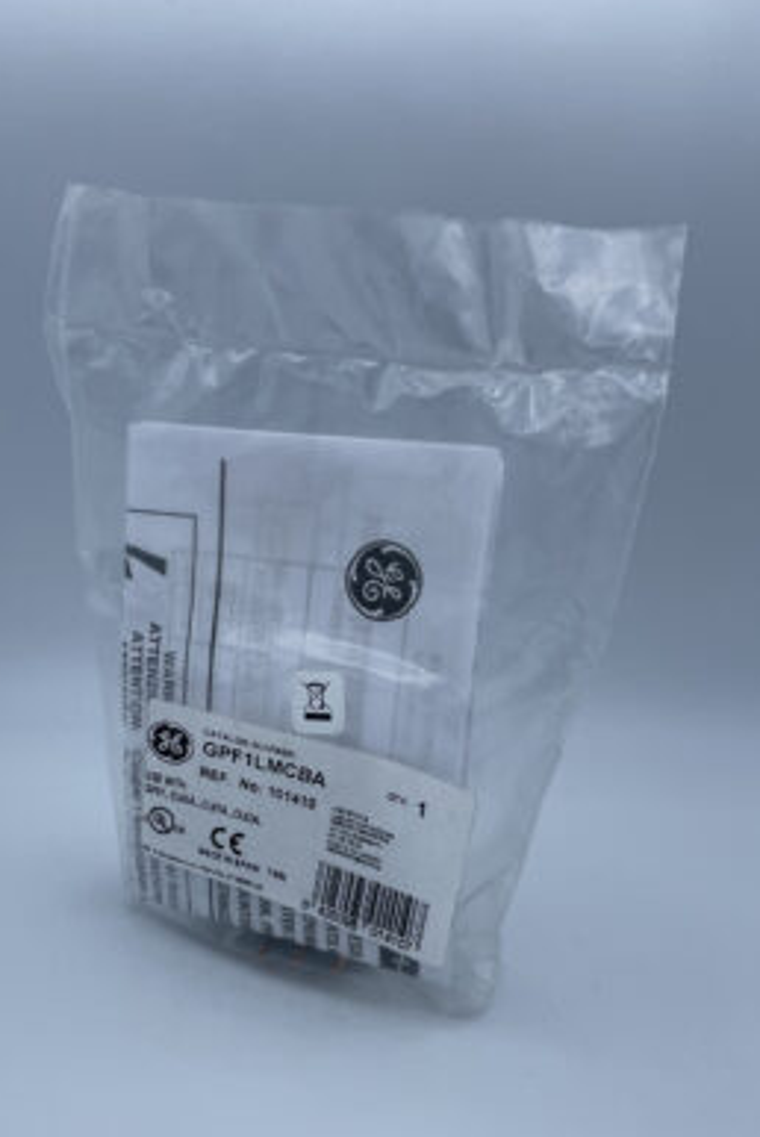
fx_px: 885
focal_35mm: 28
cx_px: 348
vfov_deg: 65.4
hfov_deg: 46.4
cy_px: 574
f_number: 1.6
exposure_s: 1/3205
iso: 50
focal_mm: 4.2
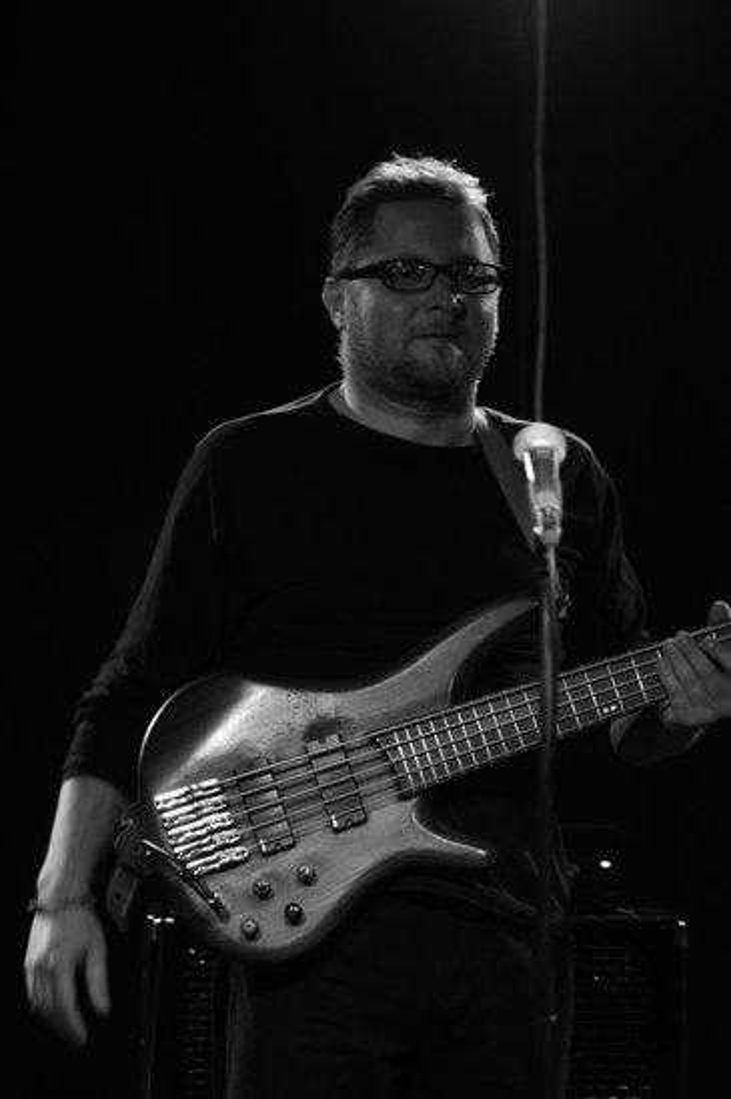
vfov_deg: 4.9
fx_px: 12816
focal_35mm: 420
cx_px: 366
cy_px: 550
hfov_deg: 3.3
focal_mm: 280
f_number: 5.6
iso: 1600
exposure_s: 1/40
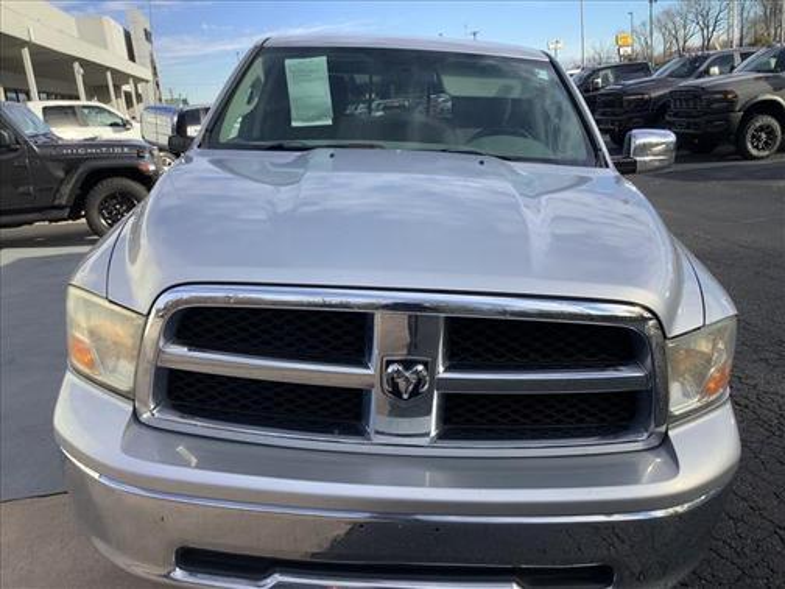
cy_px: 294
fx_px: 703
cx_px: 392
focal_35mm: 31
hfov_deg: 58.4
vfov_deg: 45.4
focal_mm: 3.3
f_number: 2.4
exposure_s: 1/604
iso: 25
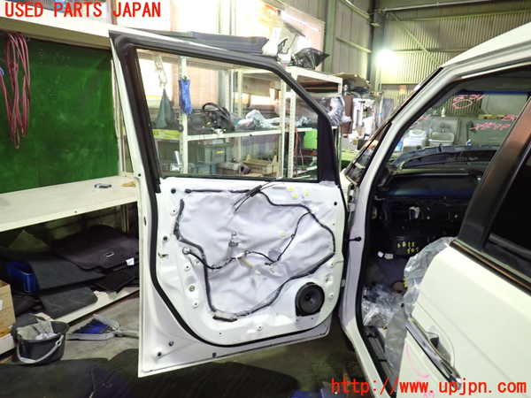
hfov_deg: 69.4
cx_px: 266
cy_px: 199
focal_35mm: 25
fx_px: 383
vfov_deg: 54.9
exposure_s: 1/30
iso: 400
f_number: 2
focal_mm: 4.5
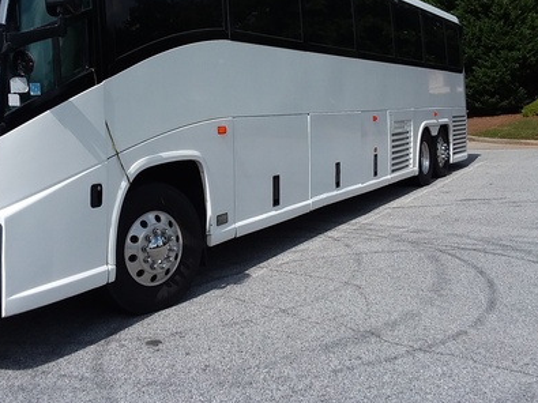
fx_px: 637
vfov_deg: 34.6
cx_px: 204
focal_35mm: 41
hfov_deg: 45.4
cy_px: 117
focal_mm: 2.91
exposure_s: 1/2523
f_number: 1.9
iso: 50
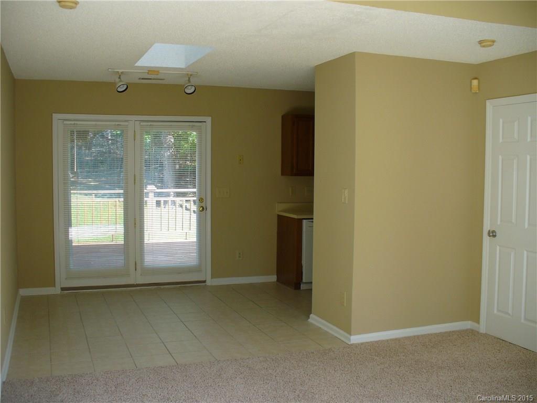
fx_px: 574
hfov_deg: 50.1
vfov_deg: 38.7
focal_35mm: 37
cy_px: 202
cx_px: 268
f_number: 2.8
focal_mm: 6.1
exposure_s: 1/80
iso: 80
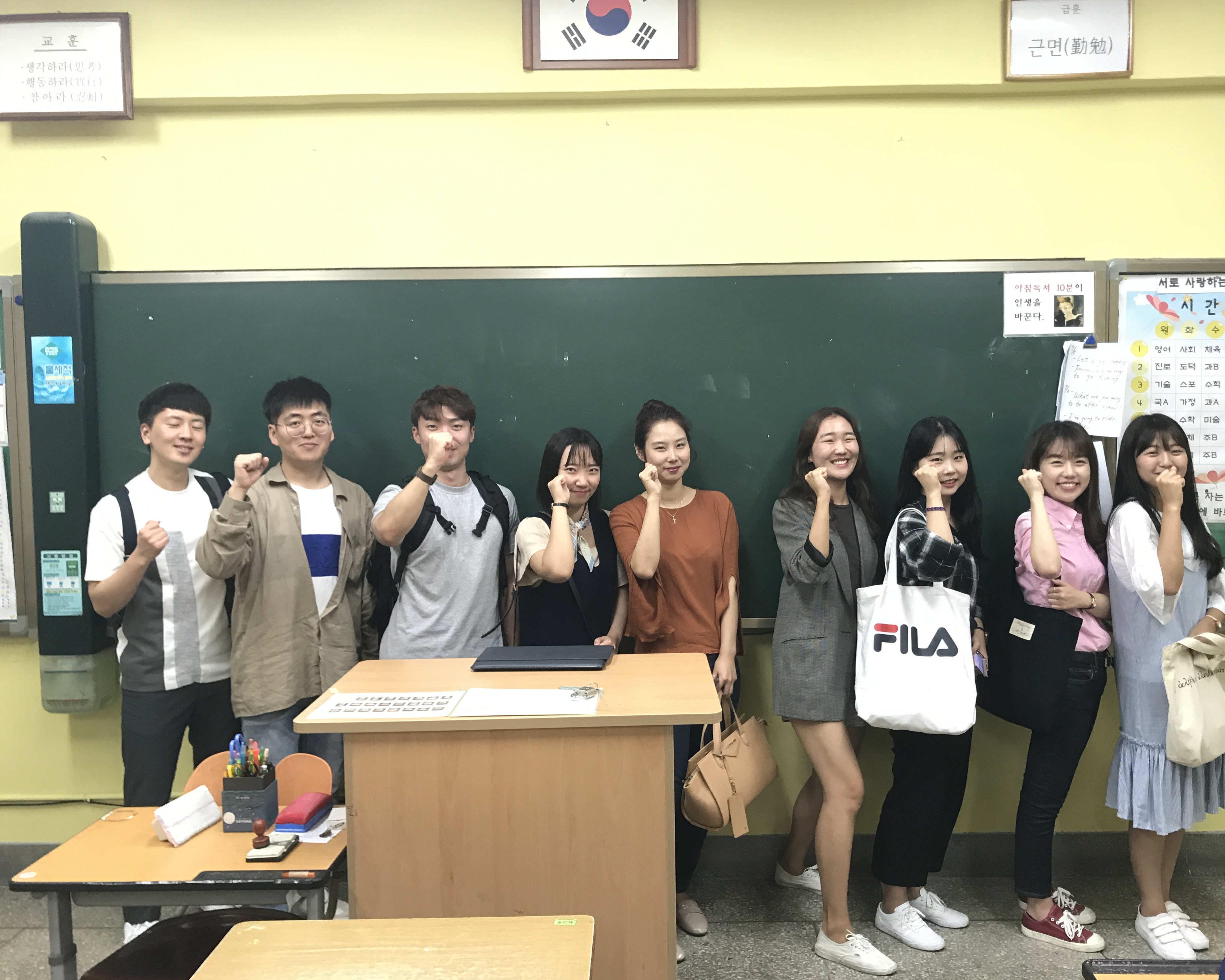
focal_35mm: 30
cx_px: 664
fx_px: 1088
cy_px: 496
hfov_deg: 58.7
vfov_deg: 48.5
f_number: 1.8
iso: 40
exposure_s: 1/17
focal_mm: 3.99
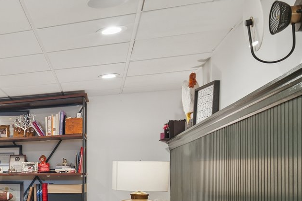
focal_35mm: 78
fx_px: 654
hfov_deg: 22.3
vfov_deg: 17.1
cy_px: 197
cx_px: -126
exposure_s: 1/20
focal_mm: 24
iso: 640
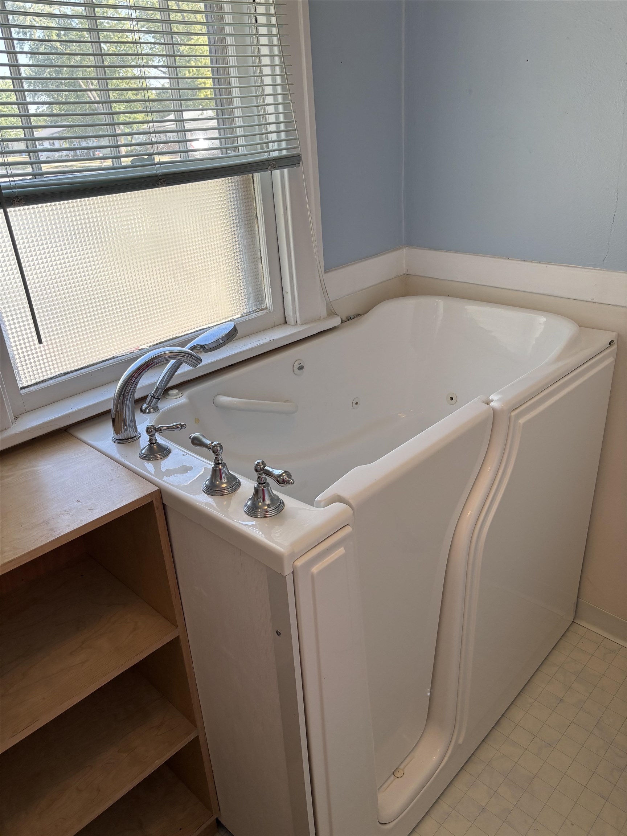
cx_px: 314
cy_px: 418
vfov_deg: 67.3
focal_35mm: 26
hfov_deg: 53.1
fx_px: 628
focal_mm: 5.96
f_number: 1.6
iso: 64
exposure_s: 1/137
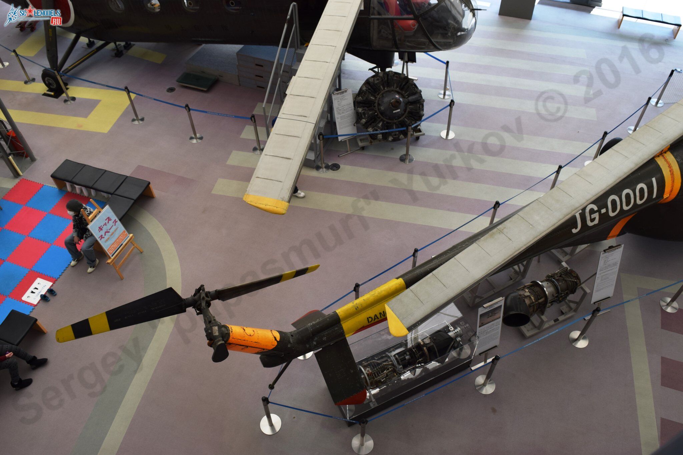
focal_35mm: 27
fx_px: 512
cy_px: 228
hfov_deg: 67.4
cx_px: 342
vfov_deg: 47.9
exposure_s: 1/250
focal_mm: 18
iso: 400
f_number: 8
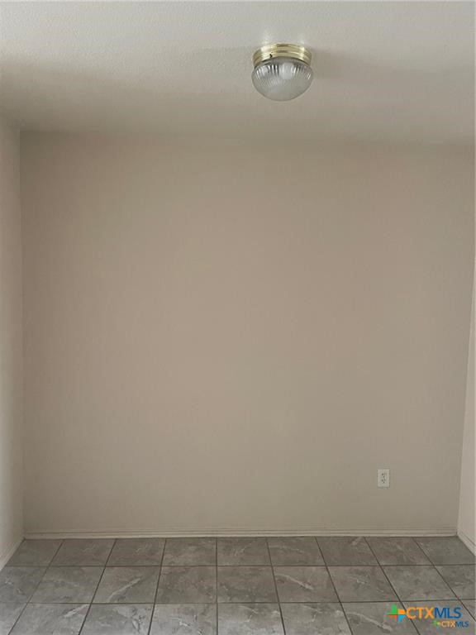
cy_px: 318
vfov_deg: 67.3
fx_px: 477
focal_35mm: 26
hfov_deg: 53.1
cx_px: 238
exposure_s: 1/60
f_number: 1.6
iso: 320
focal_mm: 5.1
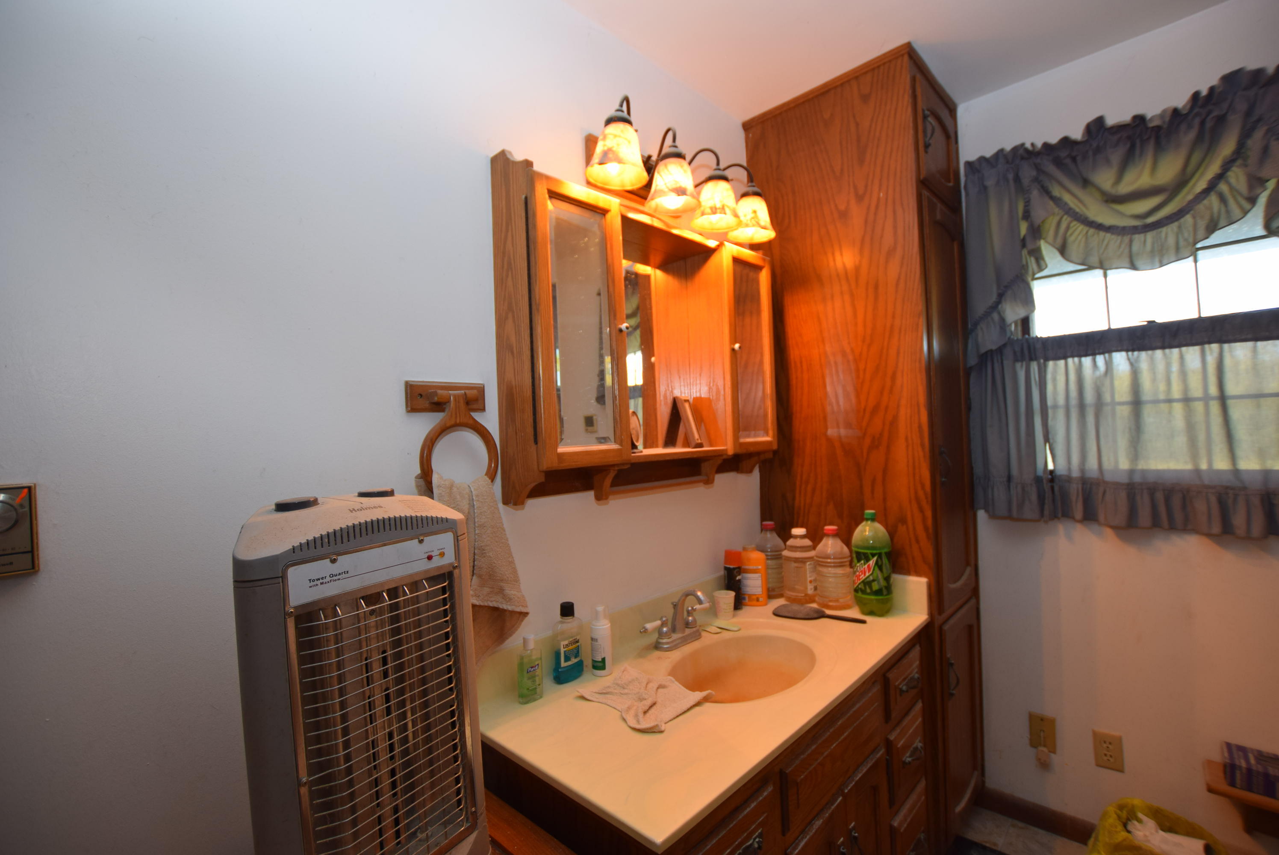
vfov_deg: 77.4
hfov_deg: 100.3
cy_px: 428
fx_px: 533
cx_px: 640
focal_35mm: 15
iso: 360
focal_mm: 10
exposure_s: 1/60
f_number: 3.5
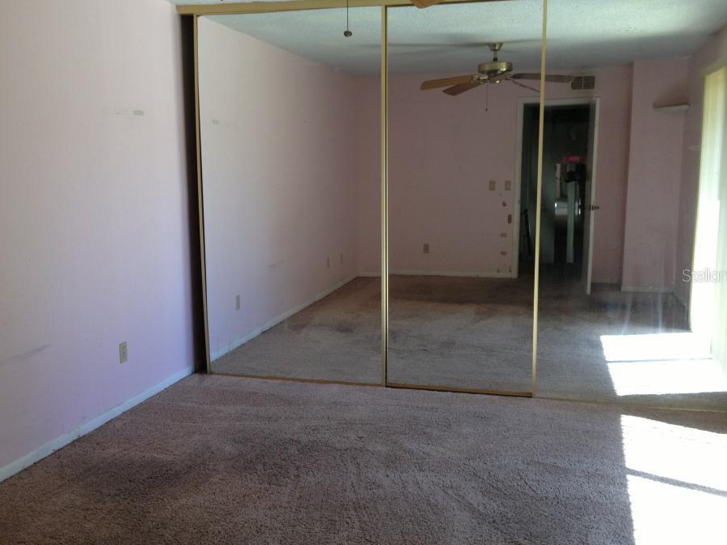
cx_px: 343
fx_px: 840
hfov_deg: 46.8
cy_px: 275
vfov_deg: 36.0
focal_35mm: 40
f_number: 2.4
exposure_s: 1/120
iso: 100
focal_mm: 4.28
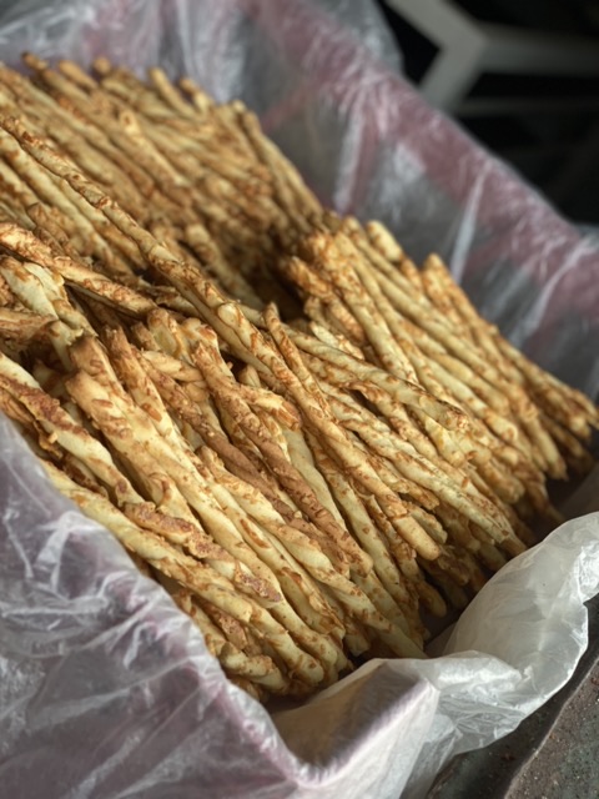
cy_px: 400
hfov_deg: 28.0
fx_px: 1200
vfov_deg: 36.8
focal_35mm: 52
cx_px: 300
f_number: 2
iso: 20
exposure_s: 1/122
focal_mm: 6
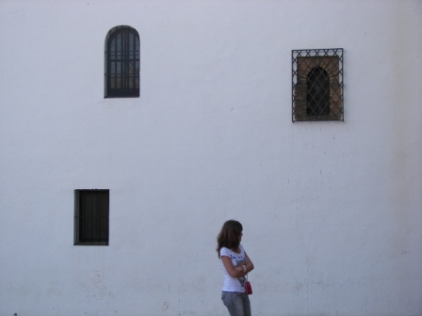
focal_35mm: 79
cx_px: 211
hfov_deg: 24.7
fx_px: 963
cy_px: 158
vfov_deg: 18.7
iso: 50
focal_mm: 13
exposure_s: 1/160
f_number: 2.8
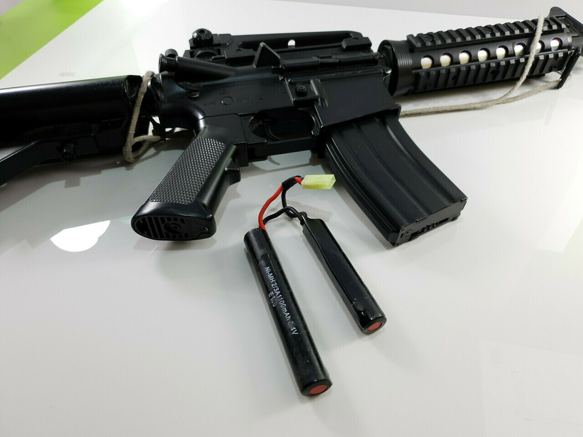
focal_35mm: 26
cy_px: 218
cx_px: 292
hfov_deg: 67.3
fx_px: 438
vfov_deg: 53.1
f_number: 1.5
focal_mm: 4.32
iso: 50
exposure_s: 1/150
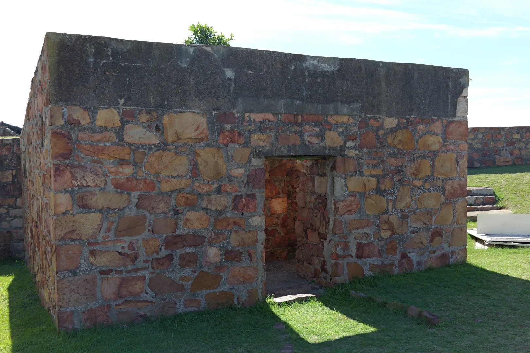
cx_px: 265
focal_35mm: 34
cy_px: 176
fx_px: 501
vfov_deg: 38.9
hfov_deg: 55.8
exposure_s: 1/160
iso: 100
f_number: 5.6
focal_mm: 34
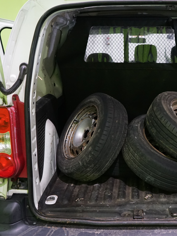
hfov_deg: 28.7
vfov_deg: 38.2
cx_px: 132
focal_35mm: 50
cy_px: 113
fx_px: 341
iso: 4000
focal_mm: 33
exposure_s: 1/160
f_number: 4
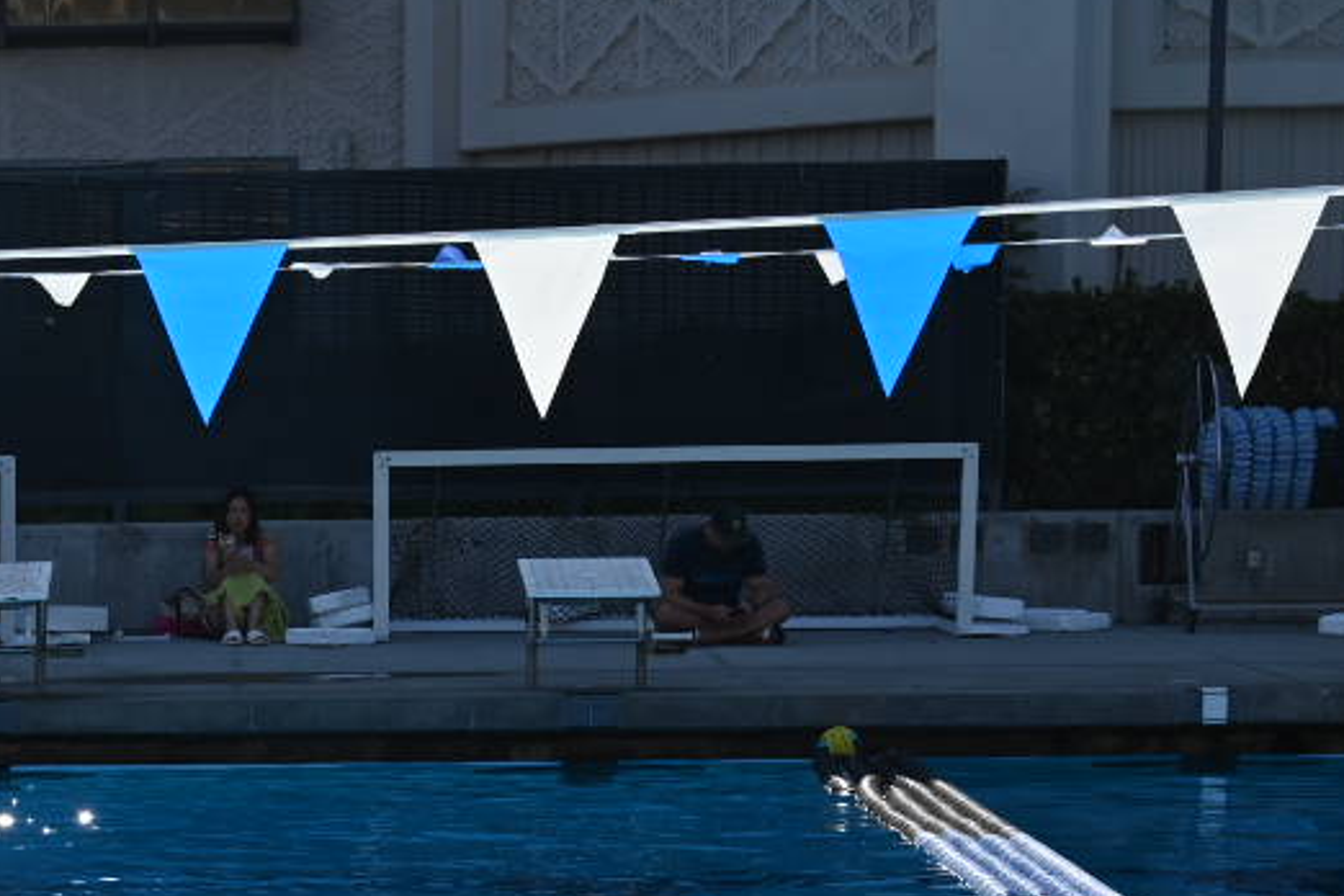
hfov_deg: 13.4
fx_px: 5562
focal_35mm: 149
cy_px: 1375
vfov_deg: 9.0
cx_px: -283
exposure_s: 1/400
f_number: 7.1
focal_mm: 48
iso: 100
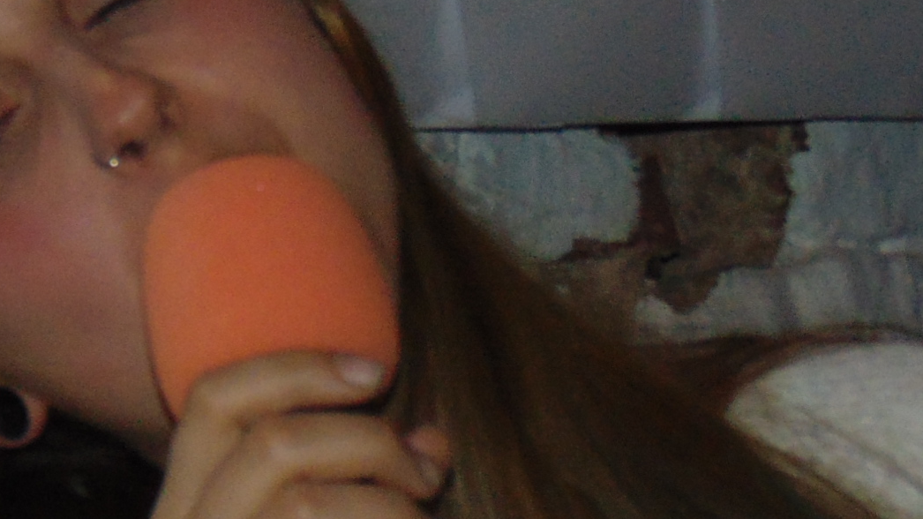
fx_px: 5579
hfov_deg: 9.4
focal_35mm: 228
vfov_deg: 5.3
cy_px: 538
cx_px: 77
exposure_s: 1/8
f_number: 3.6
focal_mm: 10.8
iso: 200
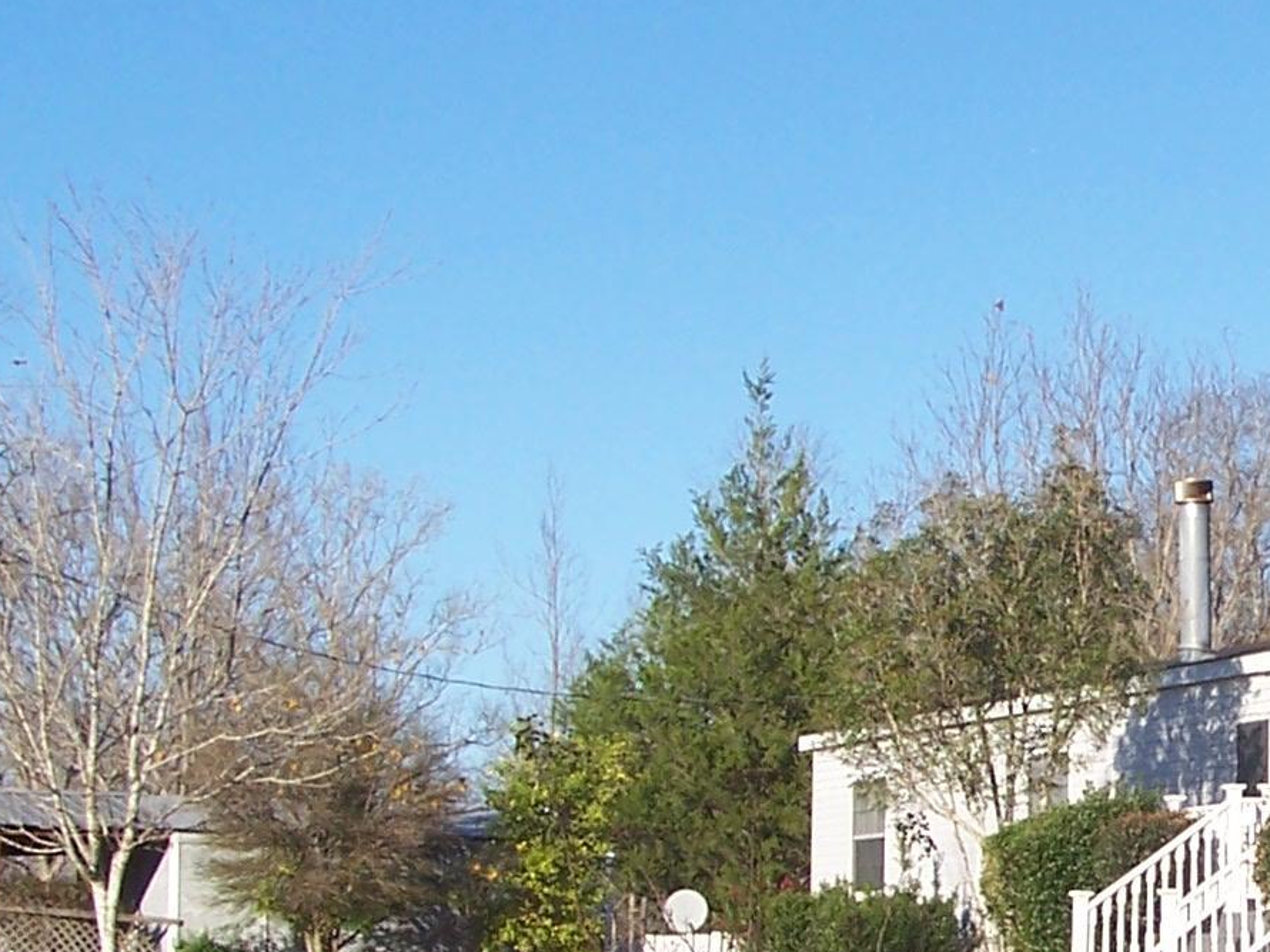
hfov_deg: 17.2
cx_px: 1457
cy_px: 662
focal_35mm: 110
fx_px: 4035
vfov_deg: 13.4
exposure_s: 1/500
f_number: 4
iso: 80
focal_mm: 6.3
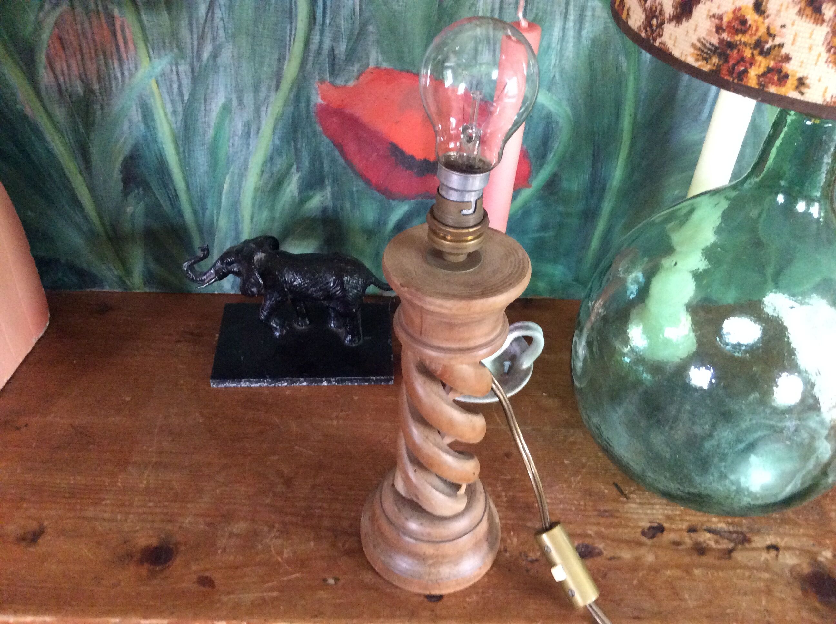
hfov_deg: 56.9
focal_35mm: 32
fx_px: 772
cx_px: 418
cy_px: 312
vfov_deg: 44.1
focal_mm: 3.3
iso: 320
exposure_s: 1/17
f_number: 2.4
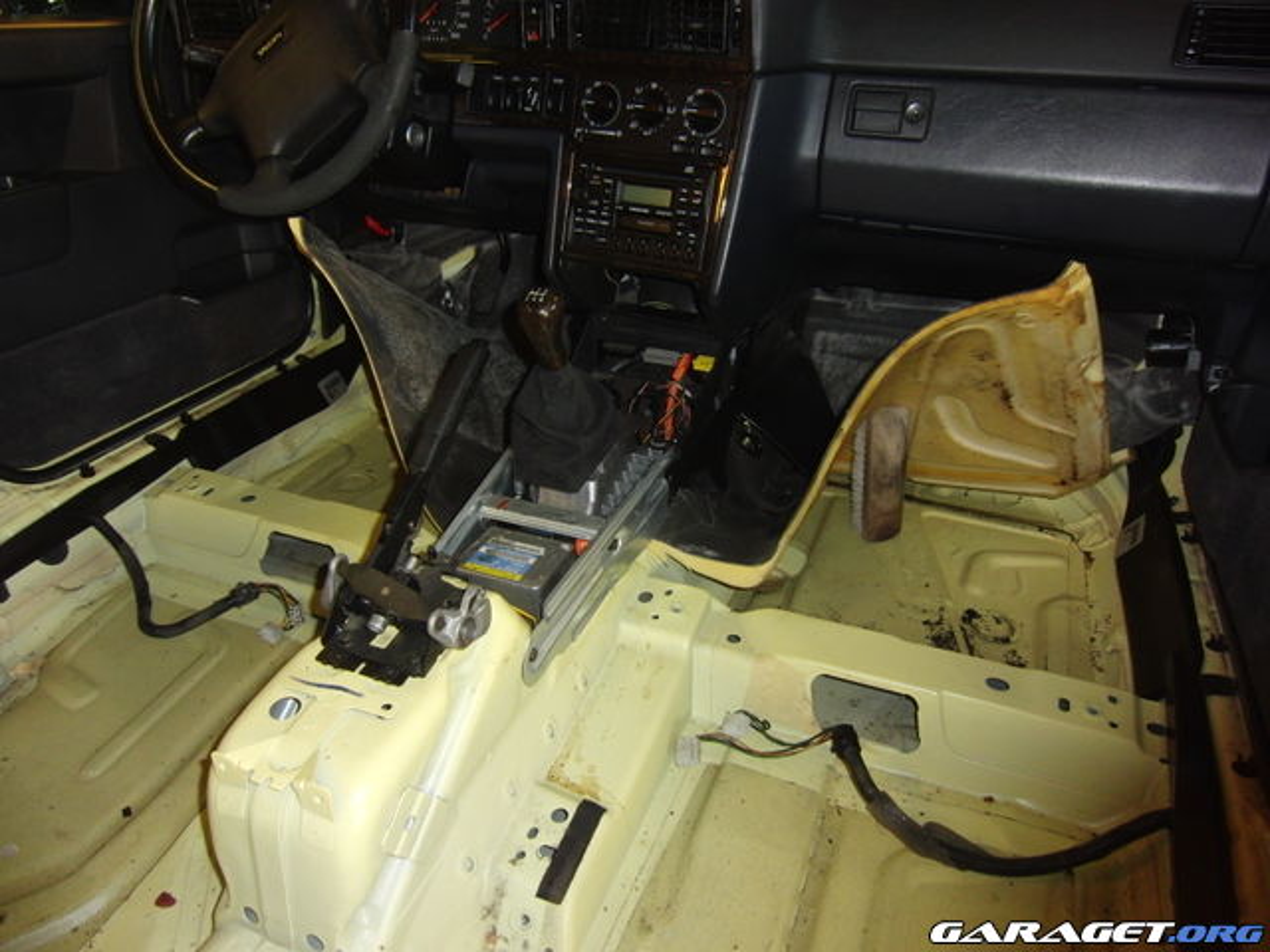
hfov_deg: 71.6
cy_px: 476
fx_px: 881
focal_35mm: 24
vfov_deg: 56.8
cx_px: 635
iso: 250
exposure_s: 1/60
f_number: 3.2
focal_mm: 4.3
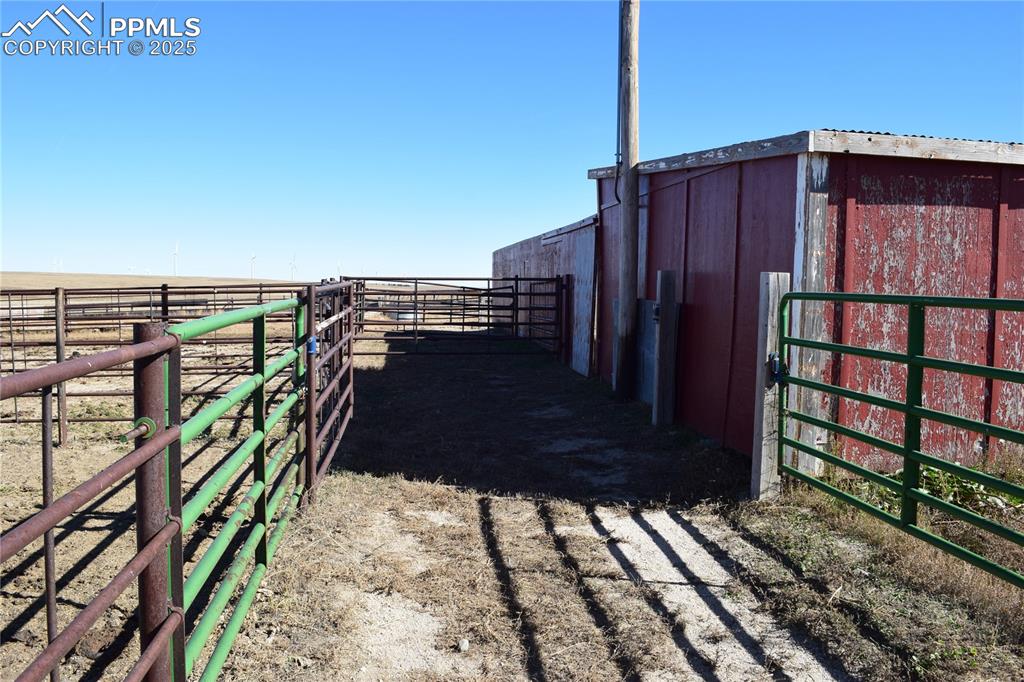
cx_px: 512
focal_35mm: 27
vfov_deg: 47.9
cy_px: 341
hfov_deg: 67.4
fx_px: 768
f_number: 11
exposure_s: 1/400
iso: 400
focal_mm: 18
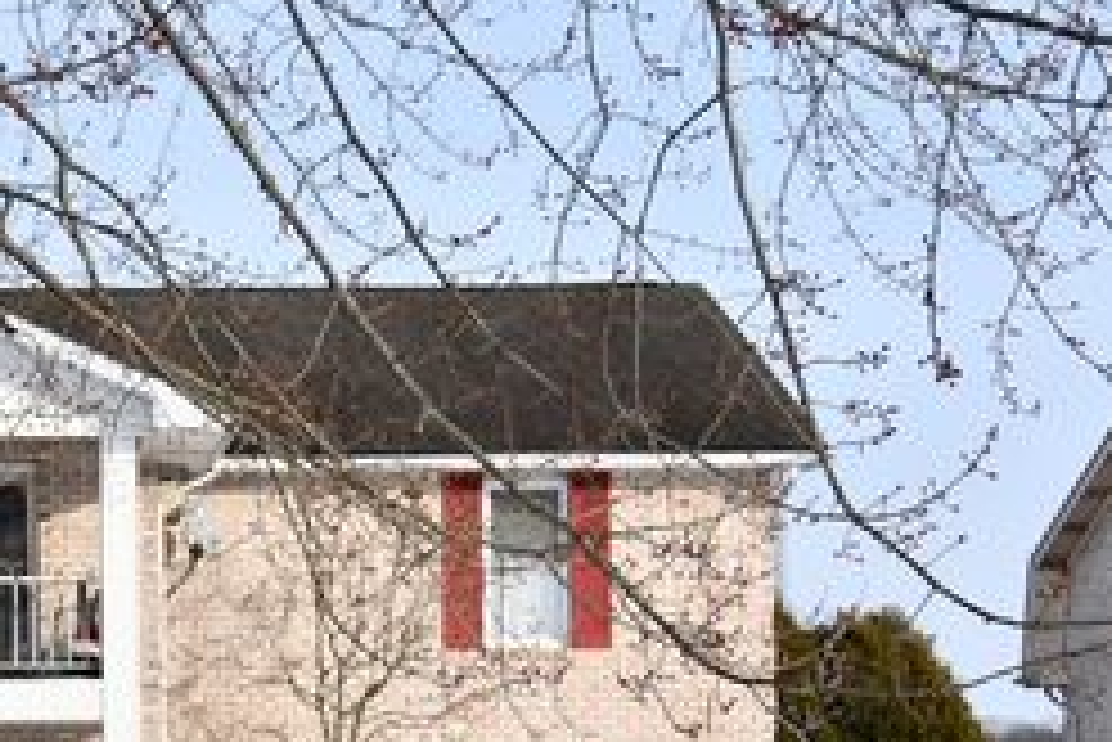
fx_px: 2998
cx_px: 108
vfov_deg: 13.9
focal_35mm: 97
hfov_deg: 20.6
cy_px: 726
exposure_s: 1/2000
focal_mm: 32
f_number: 3.5
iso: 250
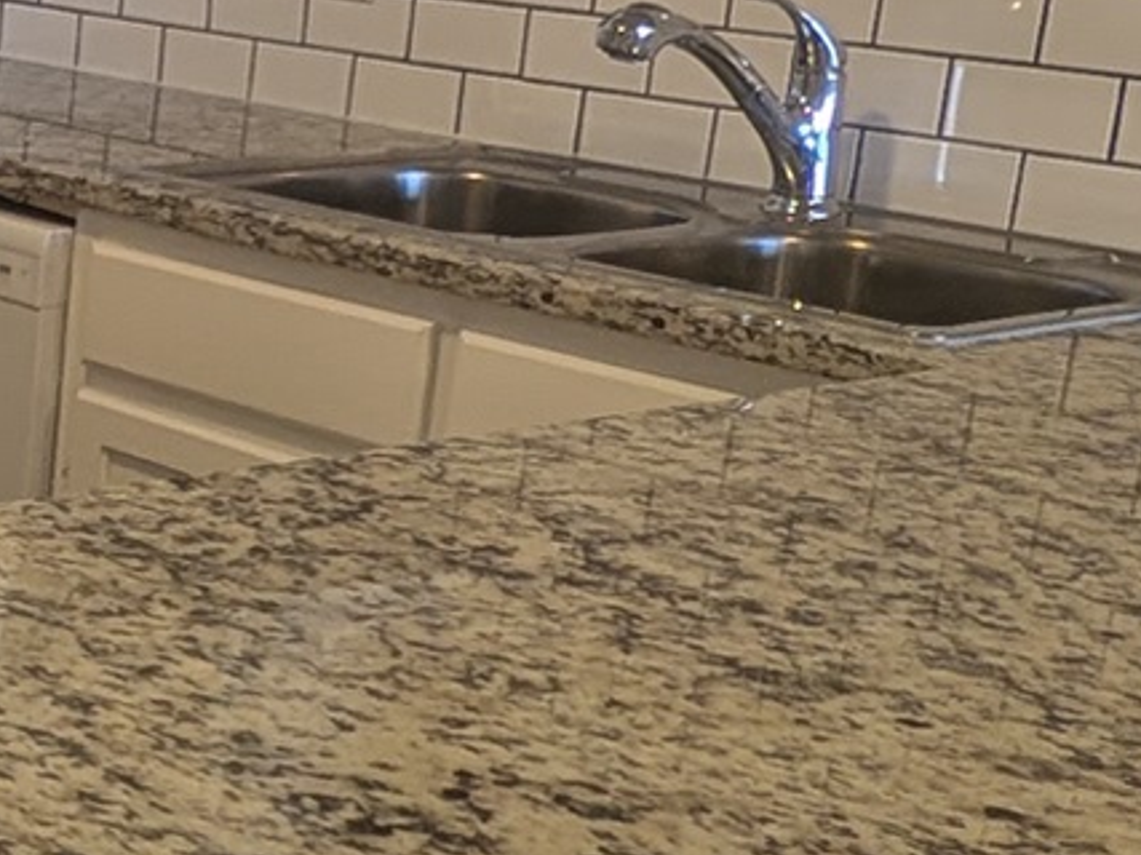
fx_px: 2373
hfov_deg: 22.2
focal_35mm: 72
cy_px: 363
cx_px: -583
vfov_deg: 20.4
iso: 100
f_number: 1.95
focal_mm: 2.23
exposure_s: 1/23.8
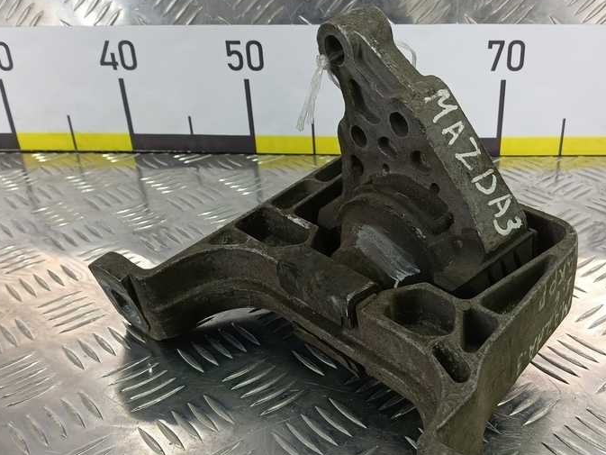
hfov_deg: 52.1
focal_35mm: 35
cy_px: 320
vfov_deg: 40.0
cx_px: 376
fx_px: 613
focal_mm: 4.11
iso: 83
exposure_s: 1/50
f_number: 1.6
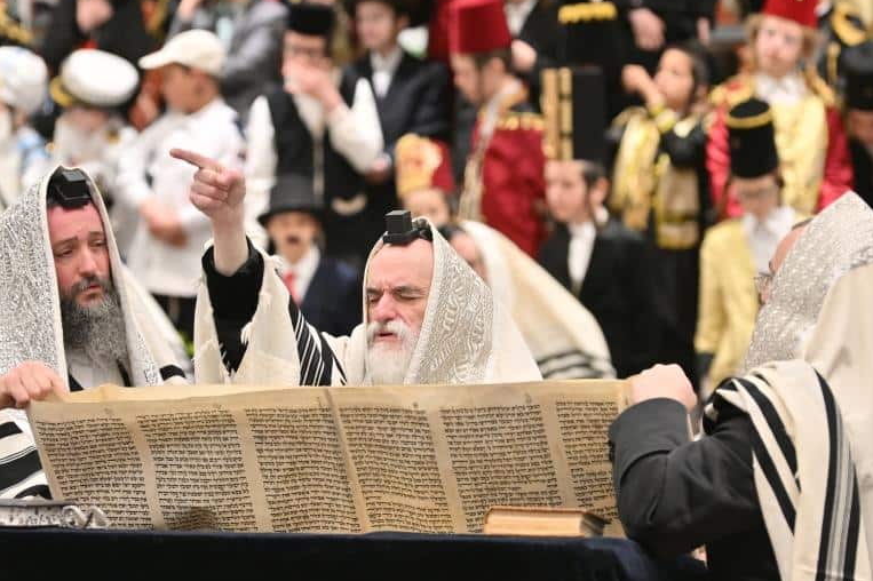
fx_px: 6569
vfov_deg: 5.1
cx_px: 402
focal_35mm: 271
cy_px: 301
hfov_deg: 7.6
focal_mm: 135
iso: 125
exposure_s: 1/160
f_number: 2.8
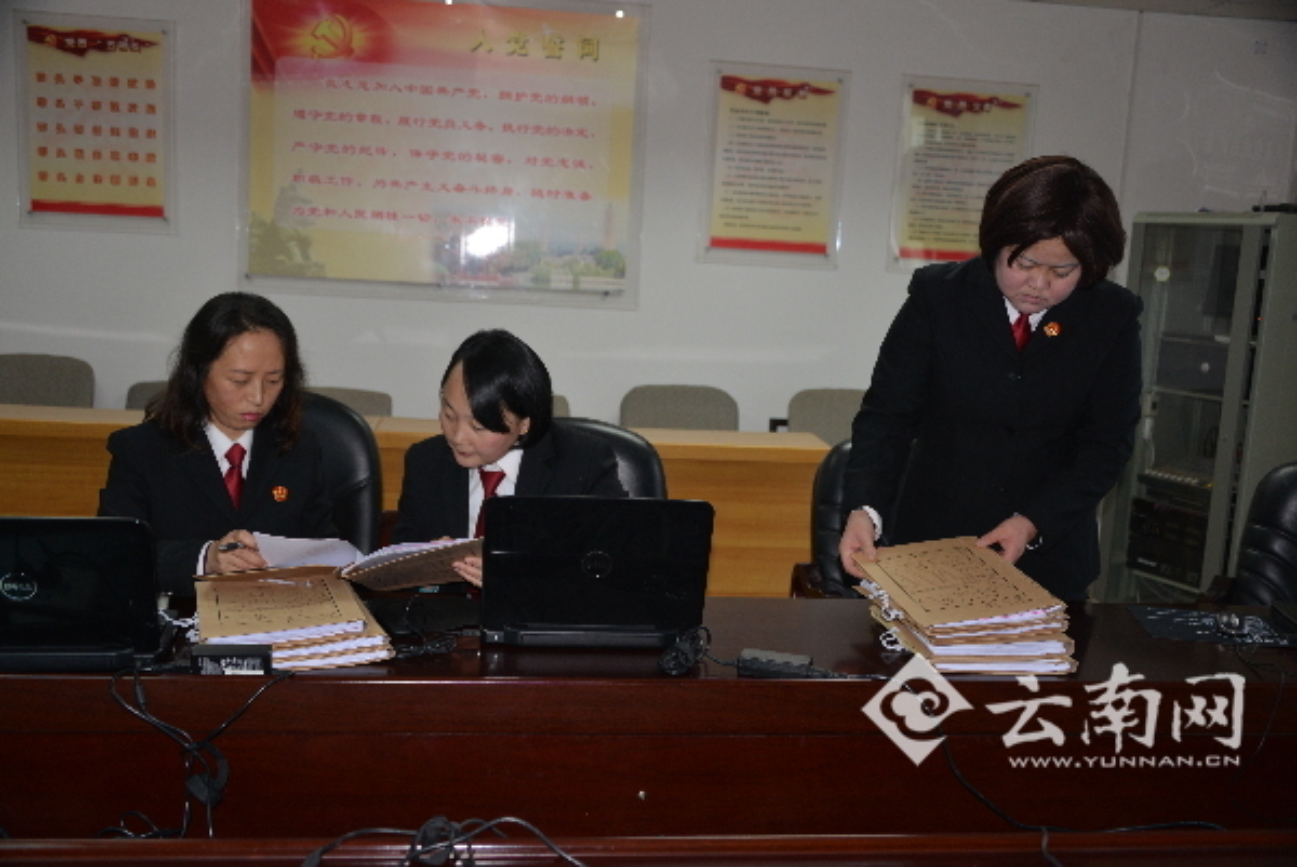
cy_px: 434
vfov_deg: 36.9
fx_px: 1298
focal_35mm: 36
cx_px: 648
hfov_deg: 53.1
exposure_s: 1/60
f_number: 4
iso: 400
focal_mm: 36
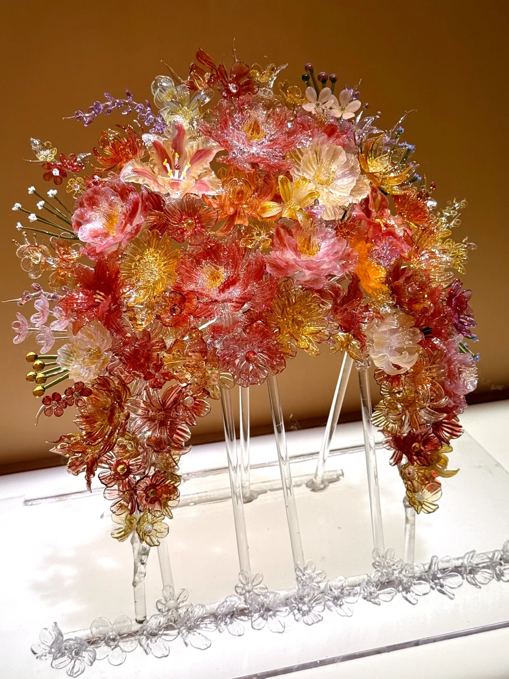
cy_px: 340
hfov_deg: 30.3
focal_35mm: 48
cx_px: 254
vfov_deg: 39.7
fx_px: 941
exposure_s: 1/112
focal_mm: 6.76
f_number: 1.78
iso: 80
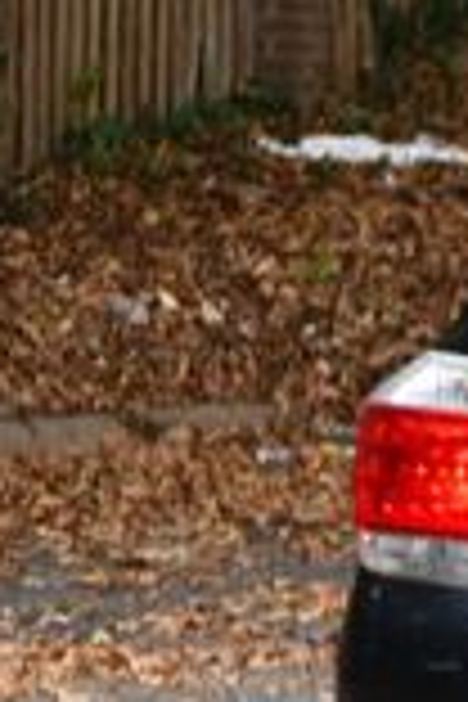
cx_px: 1400
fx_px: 11036
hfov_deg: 2.4
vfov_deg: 3.6
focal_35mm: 566
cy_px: 522
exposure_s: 1/250
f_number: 5.6
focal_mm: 92
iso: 320
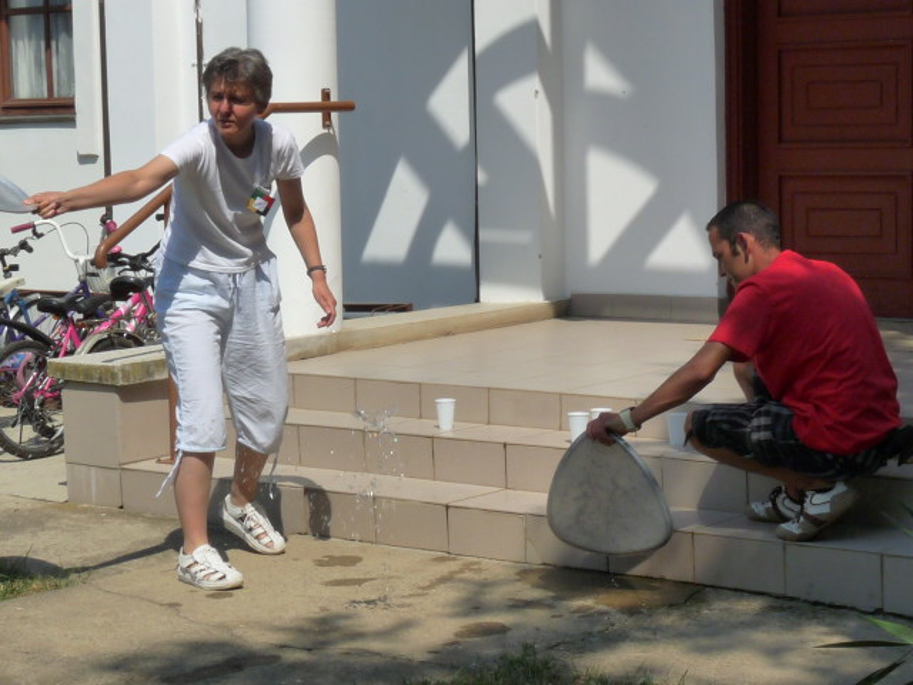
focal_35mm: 87
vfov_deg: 17.0
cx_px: 456
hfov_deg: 22.5
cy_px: 342
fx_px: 2295
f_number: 8
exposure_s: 1/400
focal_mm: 8.7
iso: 160
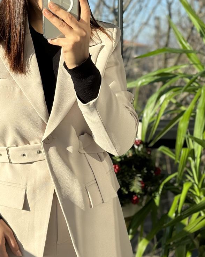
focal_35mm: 85
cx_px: 69
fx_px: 645
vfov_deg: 22.5
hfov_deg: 18.0
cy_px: 129
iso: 64
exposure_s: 1/802
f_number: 1.78
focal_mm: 6.86
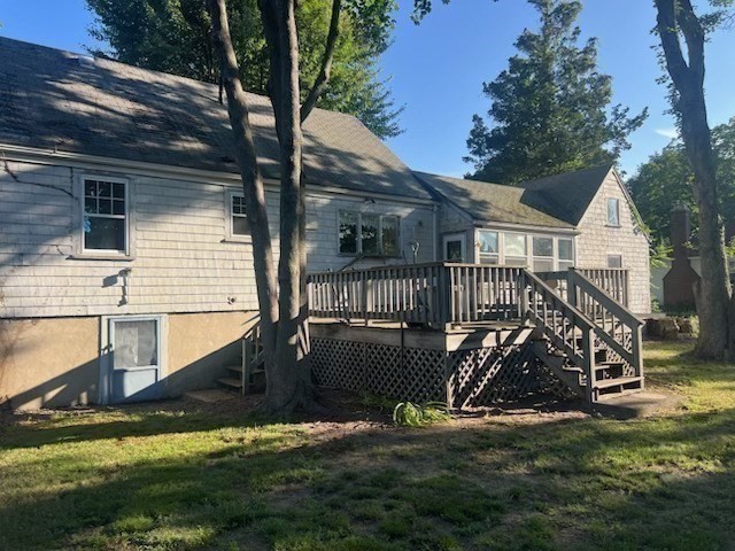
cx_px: 368
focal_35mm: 26
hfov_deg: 67.3
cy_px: 276
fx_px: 552
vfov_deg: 53.1
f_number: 1.5
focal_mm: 5.7
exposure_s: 1/1344
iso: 50
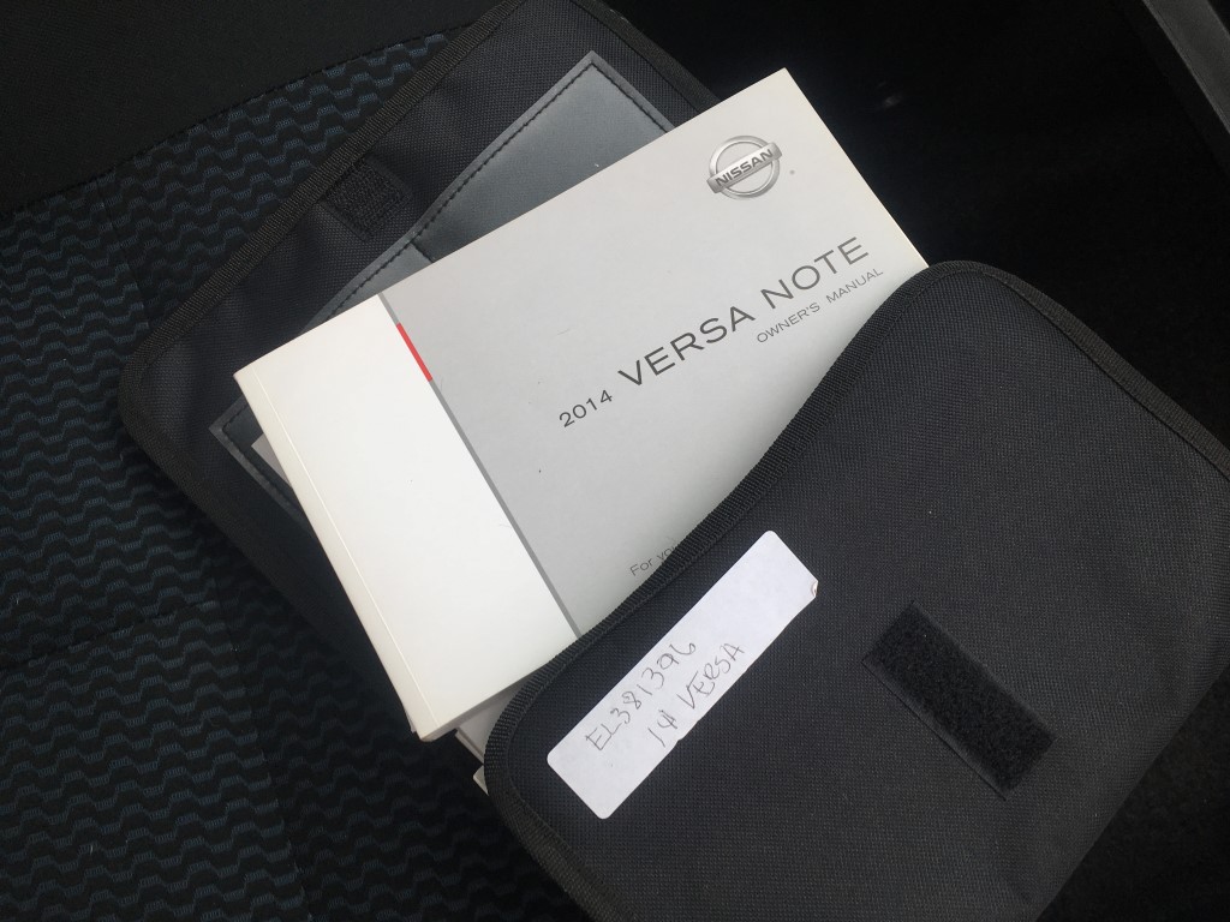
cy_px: 461
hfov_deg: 61.7
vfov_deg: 48.2
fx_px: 1030
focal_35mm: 29
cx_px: 615
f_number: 2.2
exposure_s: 1/120
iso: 25
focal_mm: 4.15
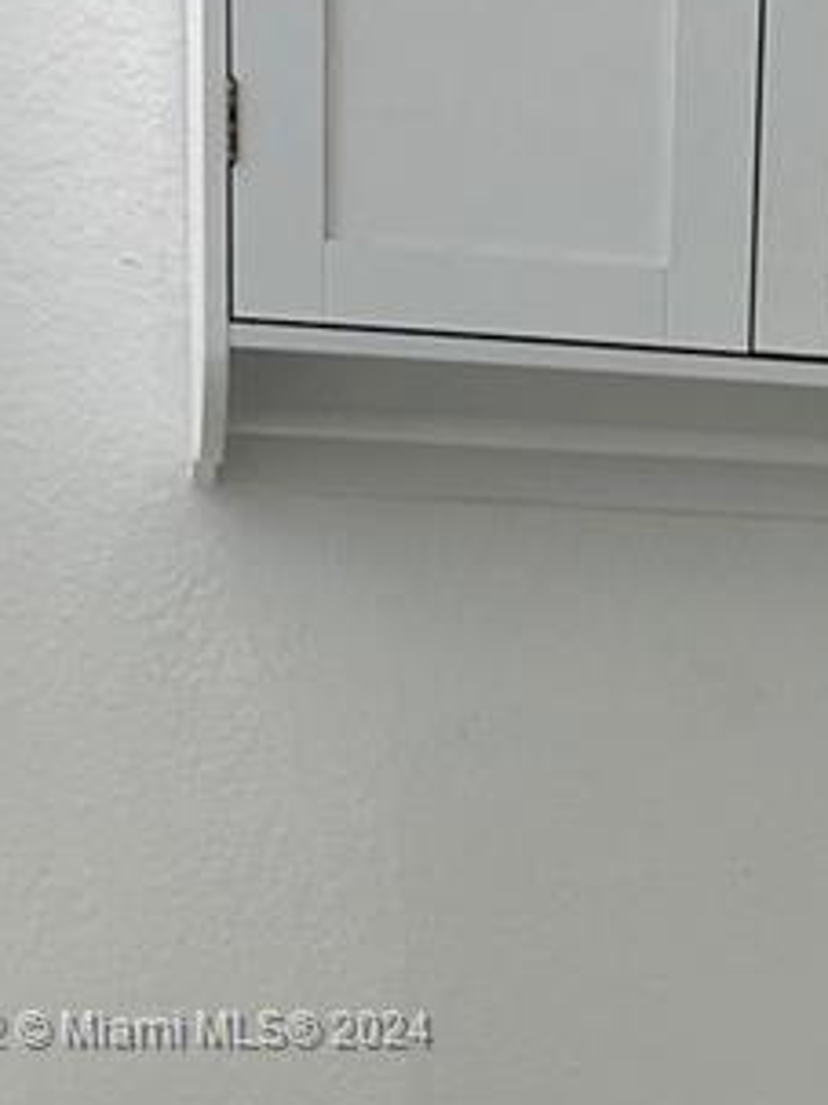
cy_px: 1032
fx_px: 3287
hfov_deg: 13.2
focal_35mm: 103
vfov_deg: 18.7
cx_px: 1404
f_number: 1.5
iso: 64
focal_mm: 5.7
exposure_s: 1/120
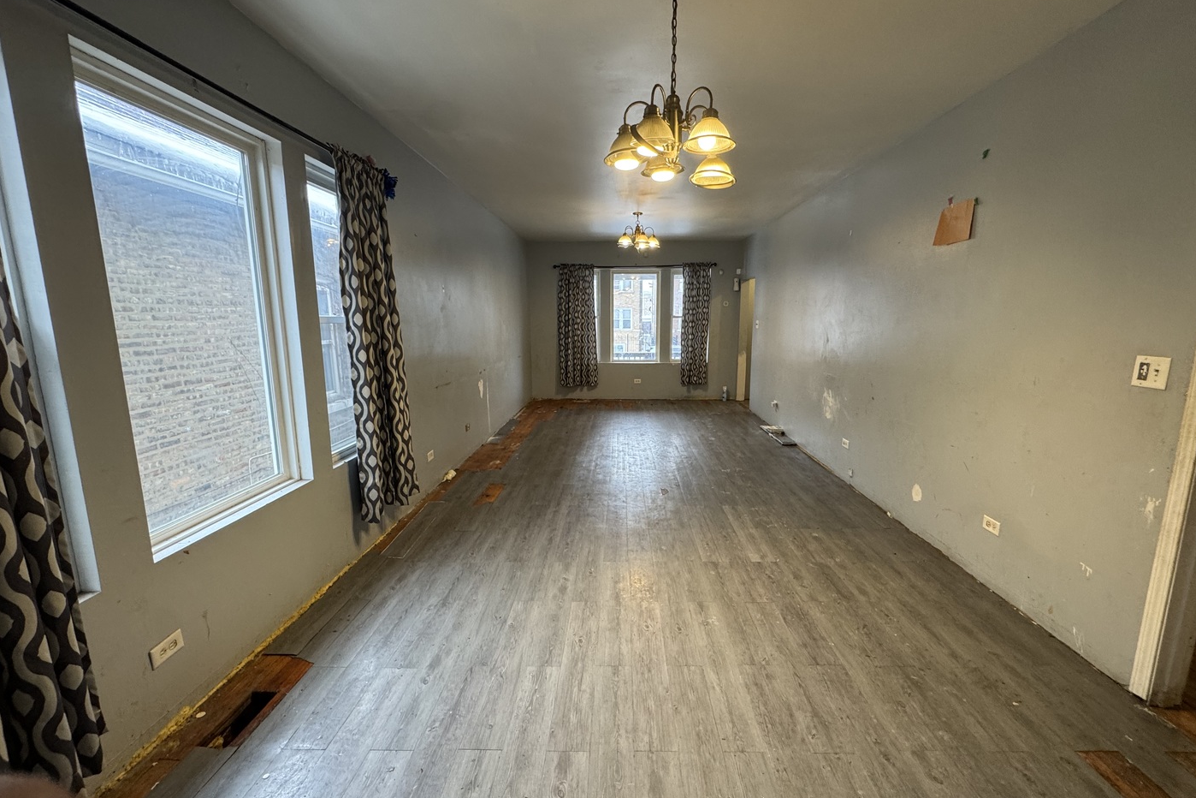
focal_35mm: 15
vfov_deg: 77.3
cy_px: 405
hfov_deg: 100.4
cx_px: 615
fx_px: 498
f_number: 2.2
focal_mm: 2.22
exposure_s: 1/60
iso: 200
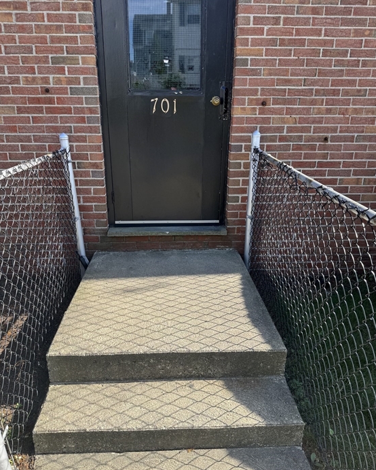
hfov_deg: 54.9
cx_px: 183
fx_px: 362
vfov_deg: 66.0
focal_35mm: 26
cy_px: 240
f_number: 1.78
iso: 80
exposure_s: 1/1112
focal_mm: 6.76
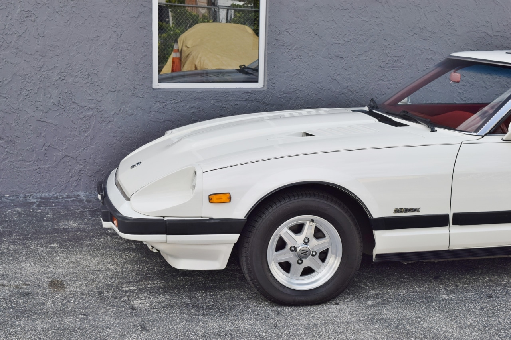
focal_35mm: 57
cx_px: 256
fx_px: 809
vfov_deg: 23.8
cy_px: 170
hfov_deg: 35.1
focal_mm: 38
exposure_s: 1/100
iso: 100
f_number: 9
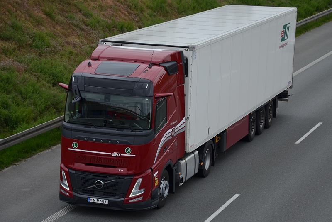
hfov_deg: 18.2
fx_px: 1038
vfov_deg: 12.2
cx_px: 166
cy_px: 111
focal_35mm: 112
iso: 200
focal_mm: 75
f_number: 5.6
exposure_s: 1/800
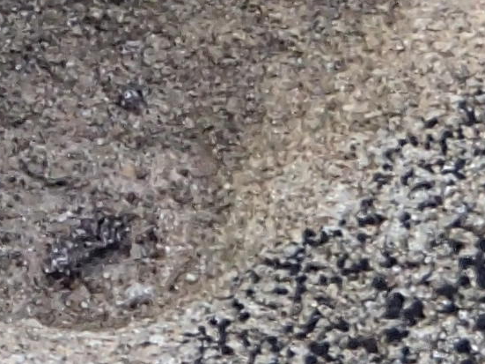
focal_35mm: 526
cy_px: 30
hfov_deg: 3.7
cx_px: -689
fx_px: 7368
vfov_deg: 2.8
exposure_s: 1/80
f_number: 5.7
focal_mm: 13.09
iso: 200
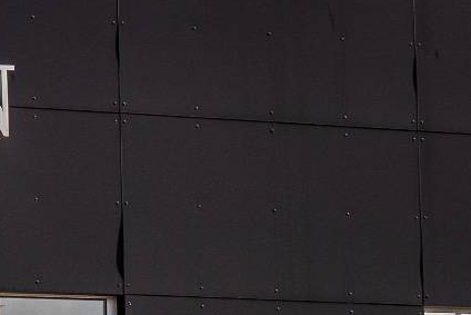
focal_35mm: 107
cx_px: -301
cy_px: 526
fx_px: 1400
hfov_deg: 16.7
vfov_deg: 12.0
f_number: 7.1
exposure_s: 1/200
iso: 200
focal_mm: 28
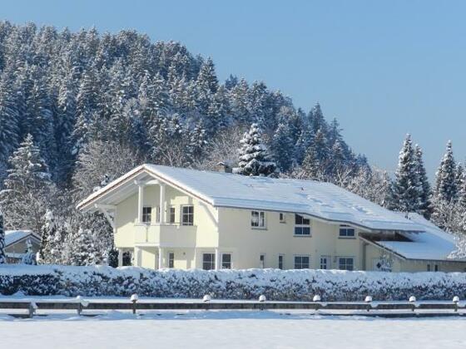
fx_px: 1548
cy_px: 174
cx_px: 233
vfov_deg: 12.9
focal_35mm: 115
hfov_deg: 17.1
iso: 160
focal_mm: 20.5
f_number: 4.8
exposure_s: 1/1000
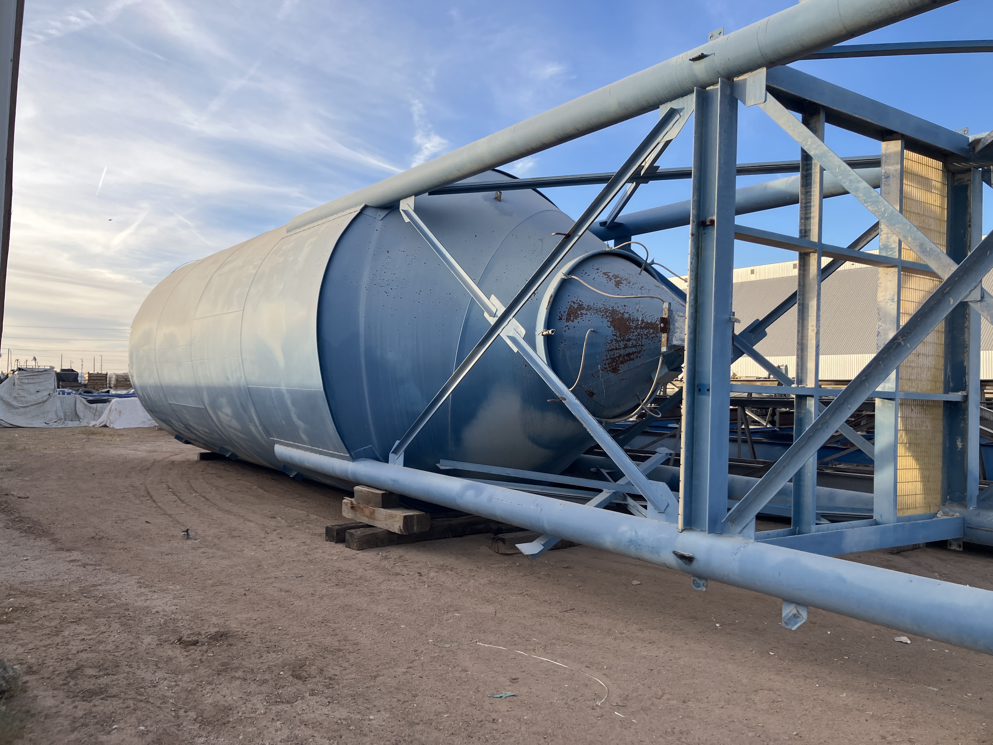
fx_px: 803
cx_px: 496
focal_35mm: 28
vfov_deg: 49.7
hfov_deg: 63.4
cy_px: 372
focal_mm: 3.99
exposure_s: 1/522
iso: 32
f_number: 1.8
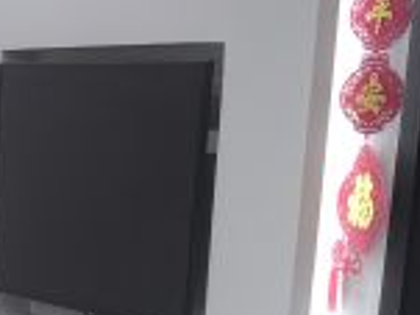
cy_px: 722
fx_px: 1734
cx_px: -170
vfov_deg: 9.4
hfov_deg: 13.2
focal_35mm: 143
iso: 54
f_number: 2
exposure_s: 1/100
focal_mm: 5.75
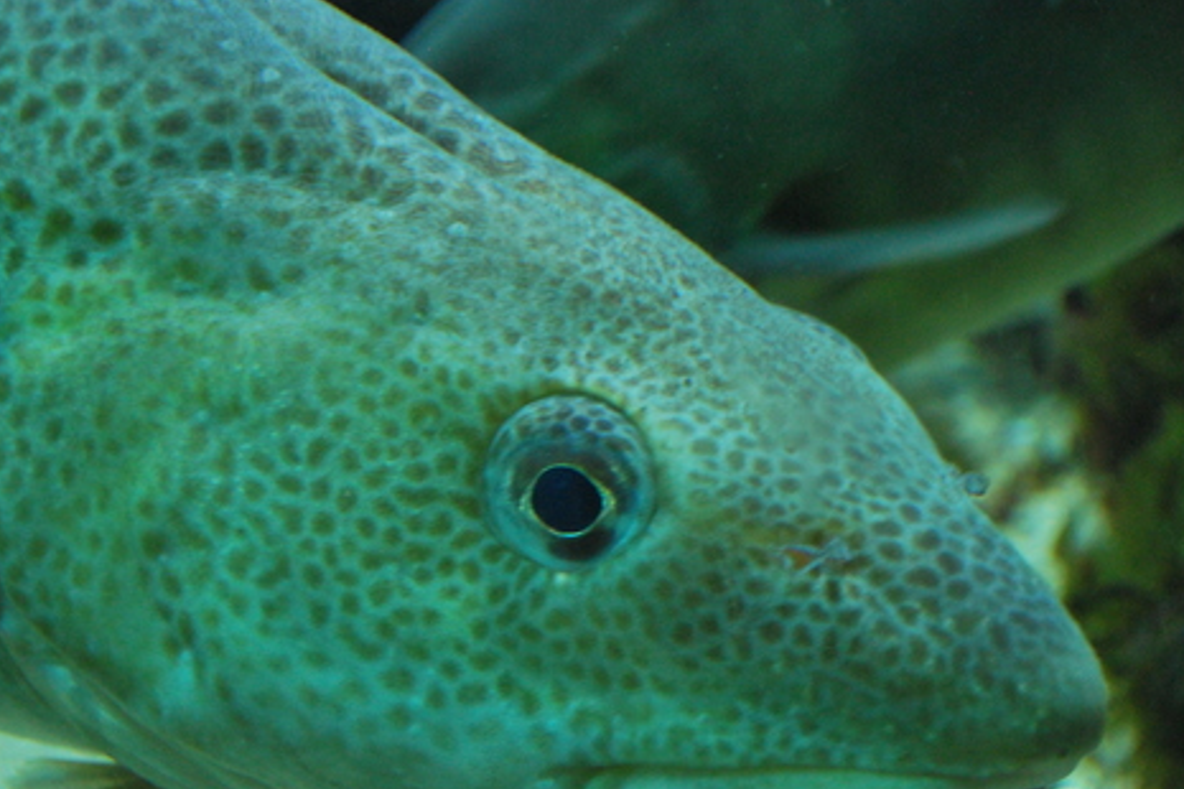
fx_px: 3346
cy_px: 548
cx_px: 499
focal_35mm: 102
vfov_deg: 13.4
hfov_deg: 20.1
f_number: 5.3
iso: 800
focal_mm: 45
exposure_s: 1/25
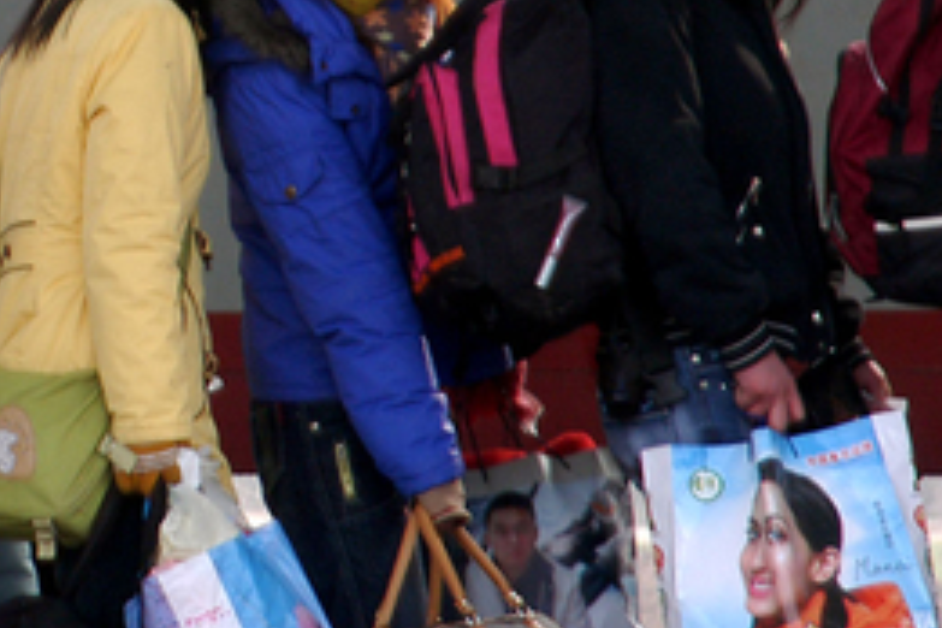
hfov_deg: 3.3
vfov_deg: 2.2
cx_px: -220
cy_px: 90
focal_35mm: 620
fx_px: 16222
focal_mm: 120
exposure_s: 1/80
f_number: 6.3
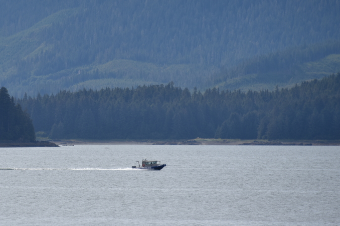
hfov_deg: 4.4
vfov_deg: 2.9
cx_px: 69
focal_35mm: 472
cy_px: 50
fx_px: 4457
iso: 100
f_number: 7.1
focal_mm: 250
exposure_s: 1/500
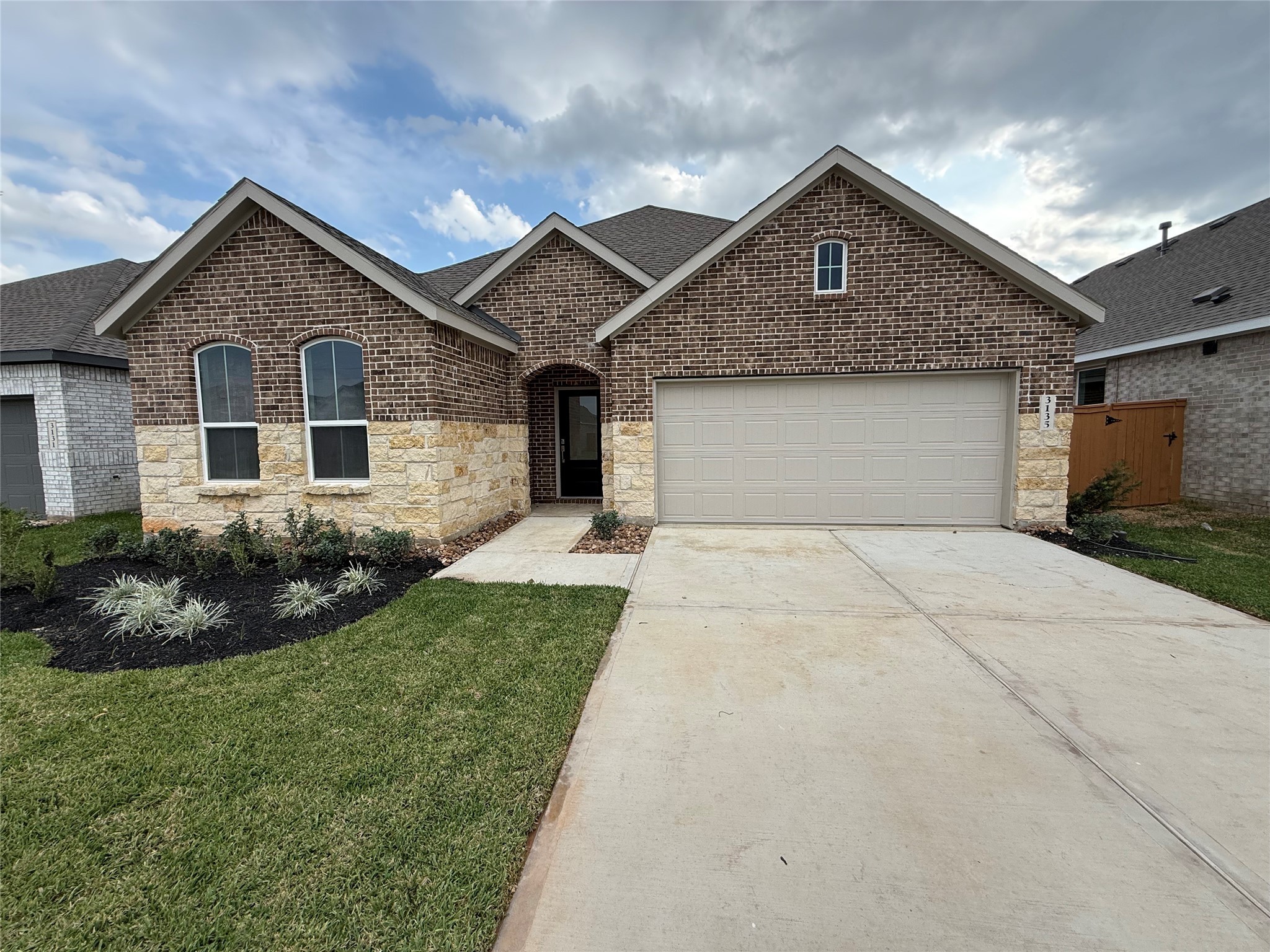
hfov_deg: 102.1
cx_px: 635
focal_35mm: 14
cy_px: 476
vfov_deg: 85.7
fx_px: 514
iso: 50
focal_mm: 2.22
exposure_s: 1/522
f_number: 2.2
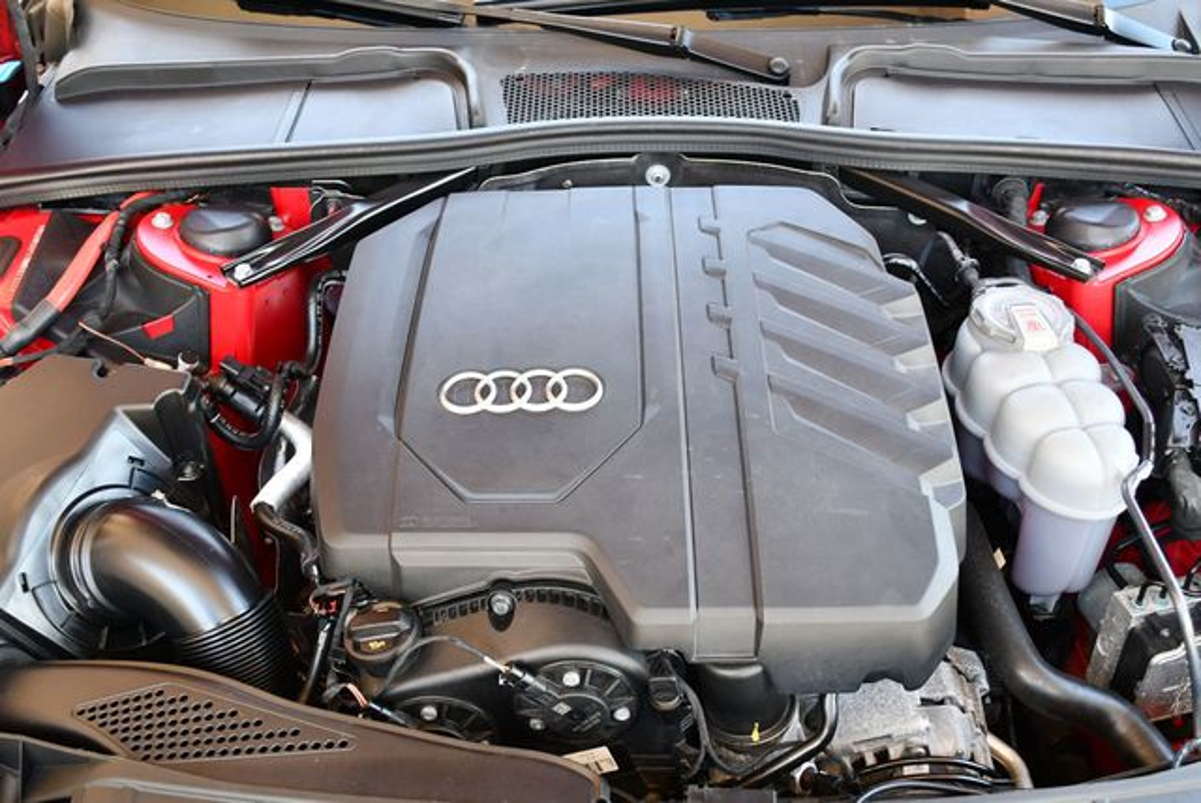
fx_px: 1336
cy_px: 402
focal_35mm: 40
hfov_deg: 48.4
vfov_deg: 33.5
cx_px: 600
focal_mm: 20
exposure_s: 1/200
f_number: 3.8
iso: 800
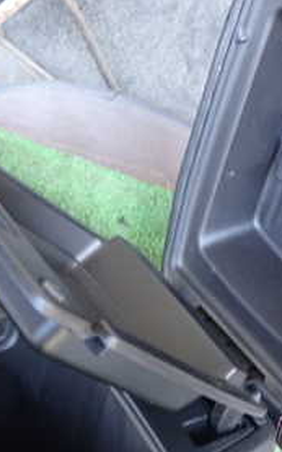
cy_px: 259
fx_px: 849
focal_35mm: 69
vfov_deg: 29.7
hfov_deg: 18.9
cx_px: 130
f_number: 2.3
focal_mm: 5.4
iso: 320
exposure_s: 1/30
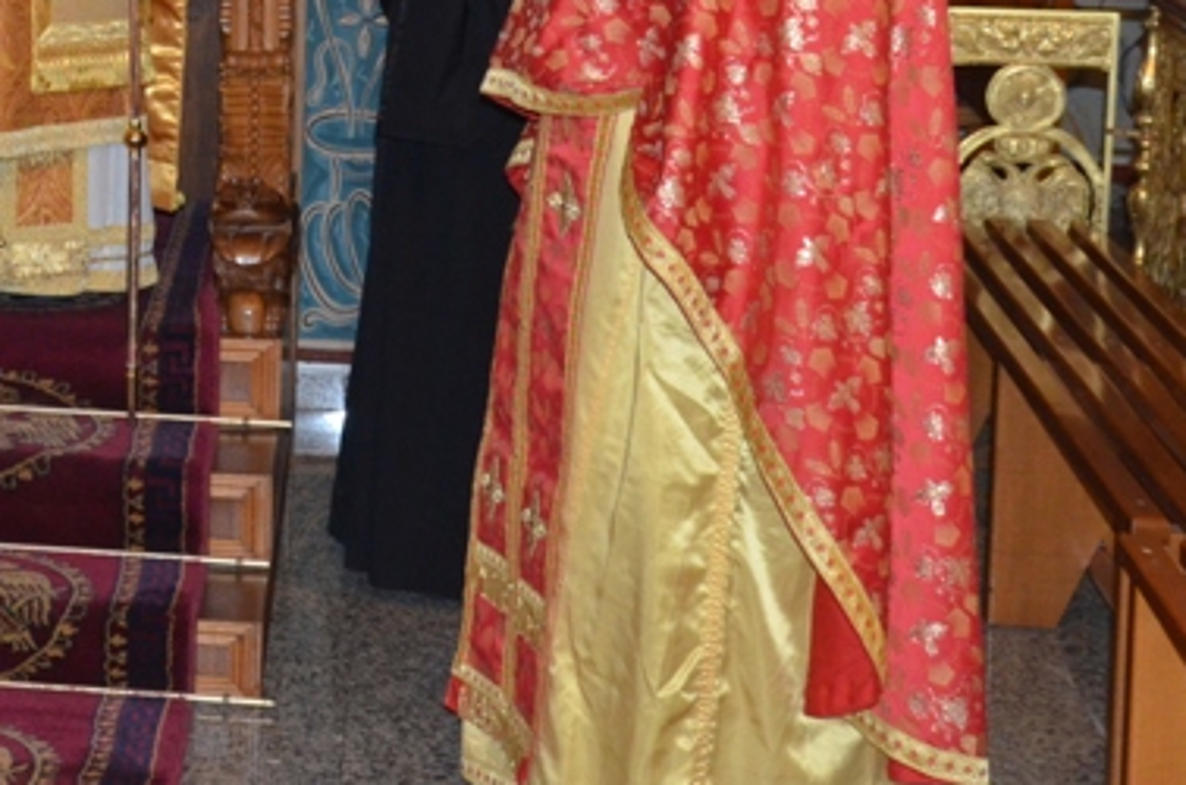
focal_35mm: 95
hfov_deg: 20.5
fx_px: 3131
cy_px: -119
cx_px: -82
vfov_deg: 13.9
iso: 2000
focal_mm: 25
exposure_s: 1/60
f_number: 6.3
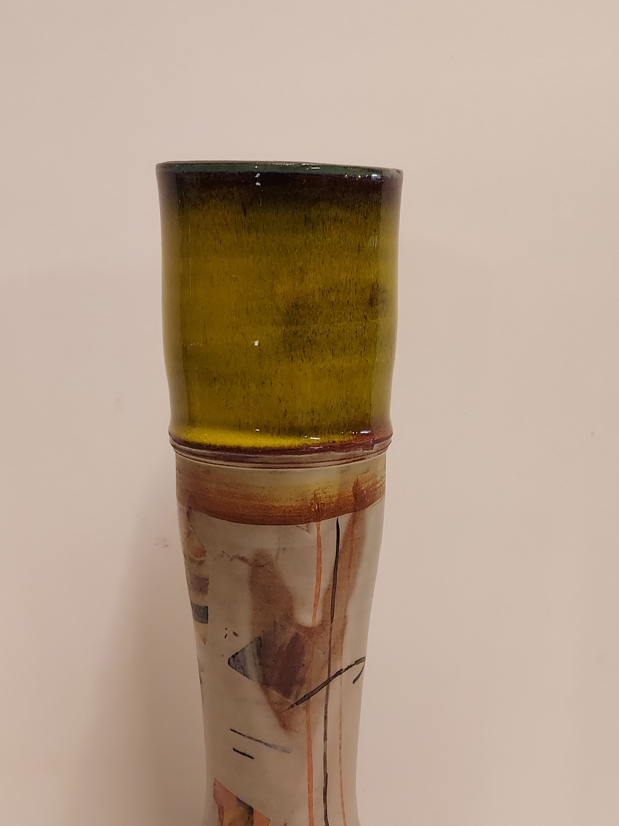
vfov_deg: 71.6
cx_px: 310
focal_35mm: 24
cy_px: 413
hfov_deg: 56.8
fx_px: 572
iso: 320
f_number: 1.8
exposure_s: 1/50
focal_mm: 4.6
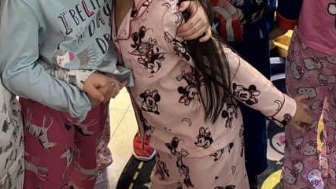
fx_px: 606
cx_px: 211
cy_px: -57
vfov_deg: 16.7
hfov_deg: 30.9
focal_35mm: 68
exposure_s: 1/60
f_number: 1.6
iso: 400
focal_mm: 5.96
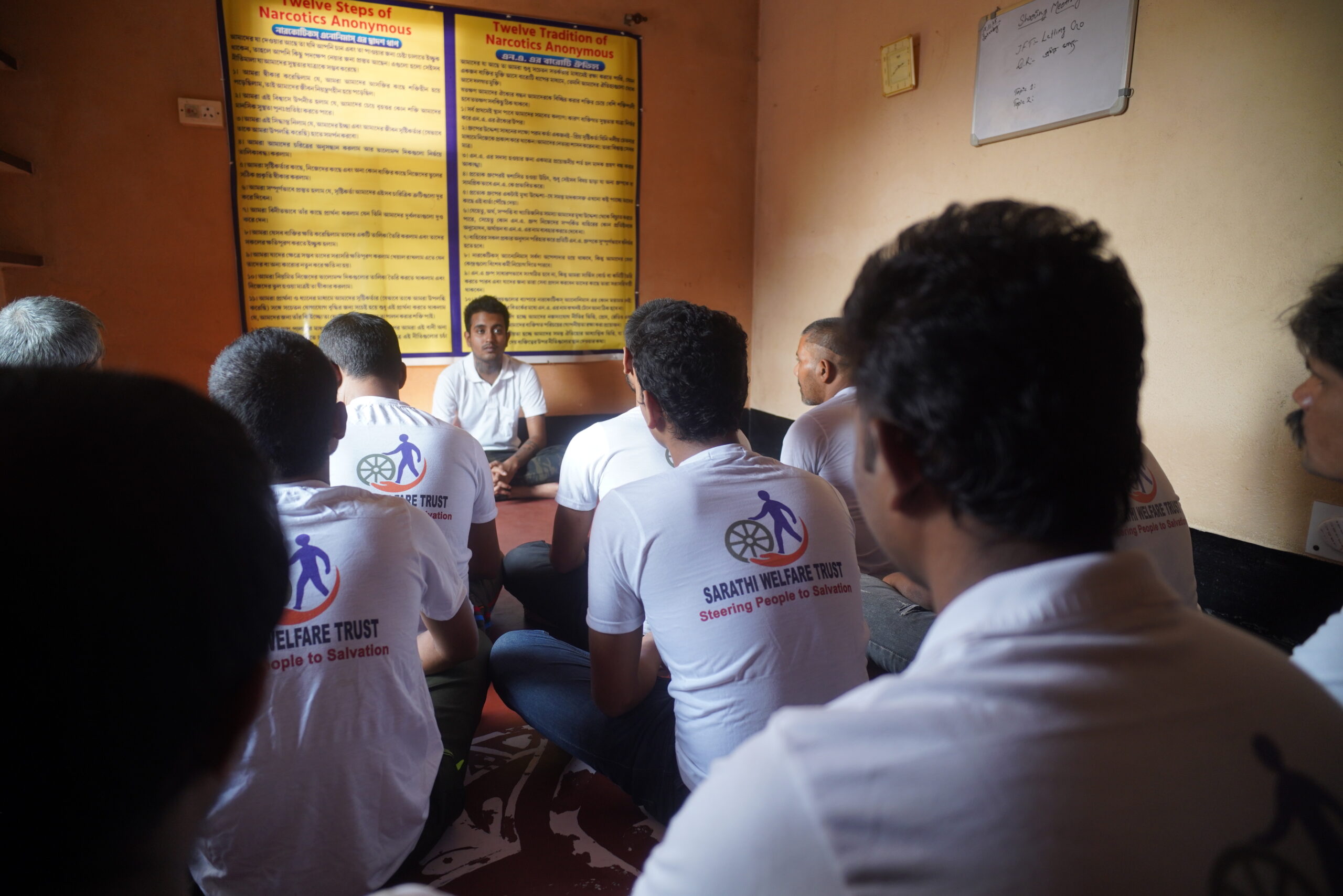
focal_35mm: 20
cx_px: 672
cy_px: 448
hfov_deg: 84.0
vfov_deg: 61.9
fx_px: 746
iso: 640
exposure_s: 1/100
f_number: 2.8
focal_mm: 20
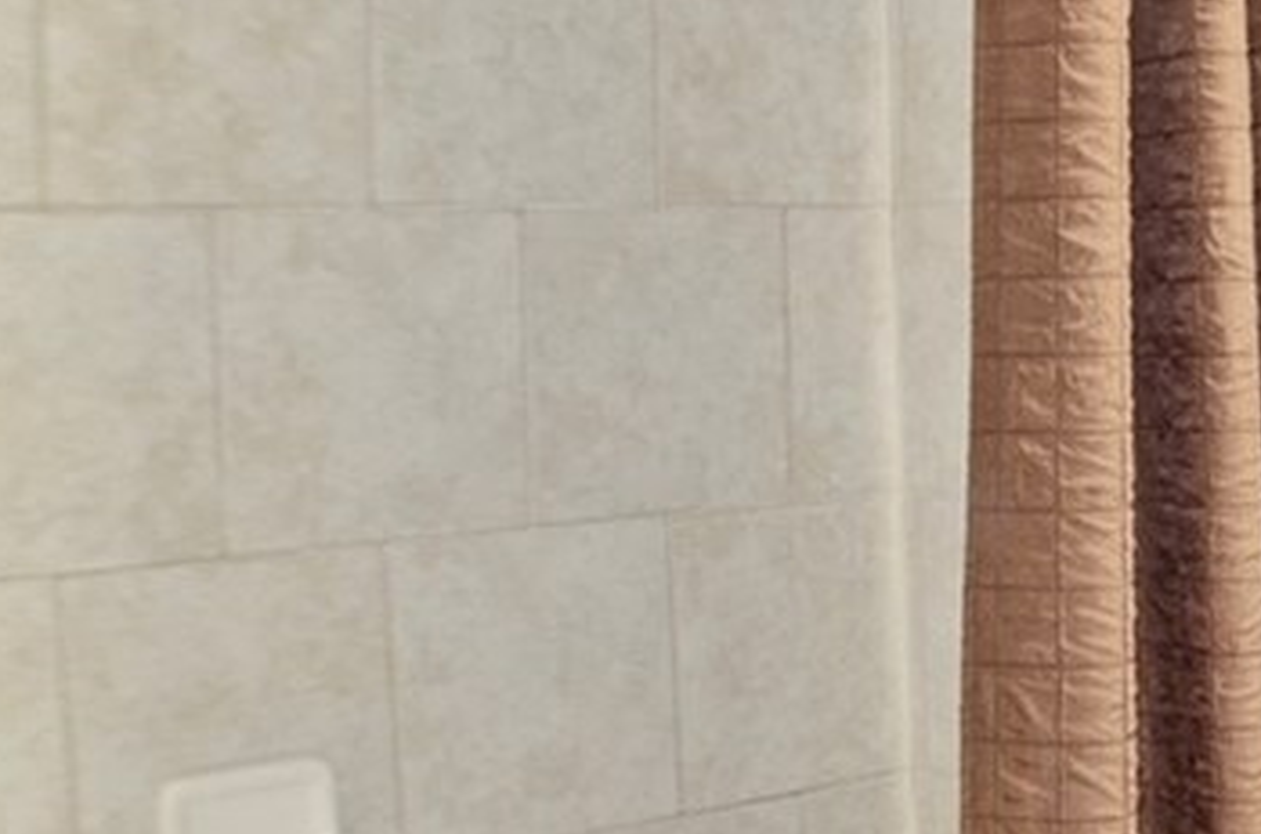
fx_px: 3075
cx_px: 1597
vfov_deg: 15.5
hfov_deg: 21.2
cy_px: 397
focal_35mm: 88
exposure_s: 1/30
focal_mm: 20
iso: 560
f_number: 3.8
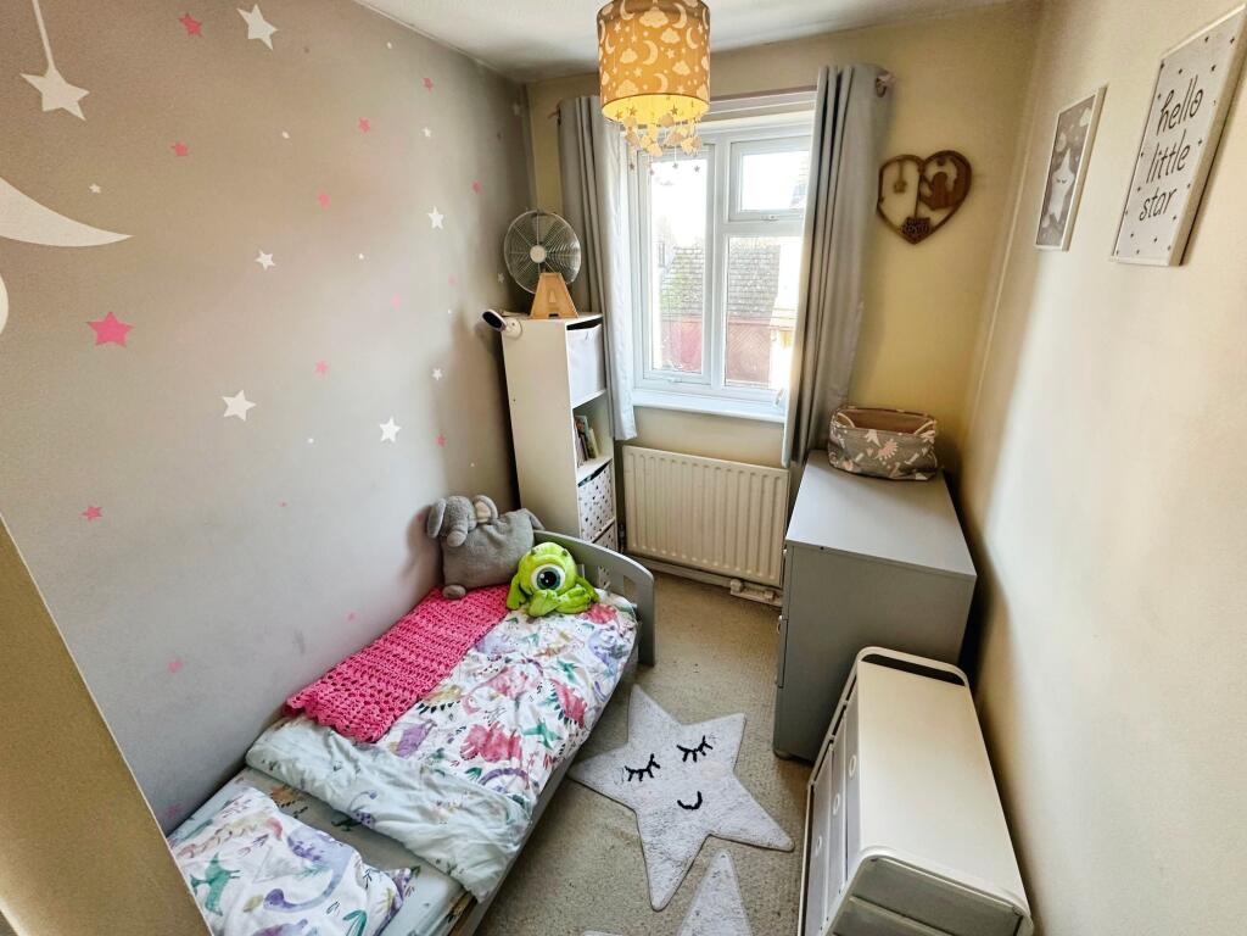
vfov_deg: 85.7
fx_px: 504
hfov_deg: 102.1
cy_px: 468
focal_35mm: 14
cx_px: 624
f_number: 2.2
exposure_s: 1/100
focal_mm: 2.22
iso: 250
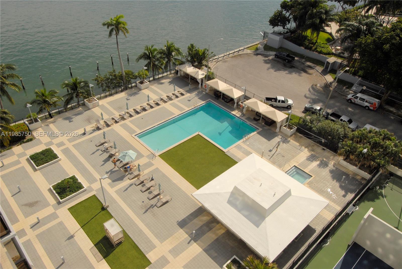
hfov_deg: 67.3
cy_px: 134
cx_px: 201
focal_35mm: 27
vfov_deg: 48.0
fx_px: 302
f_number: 11
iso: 200
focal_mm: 18
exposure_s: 1/500
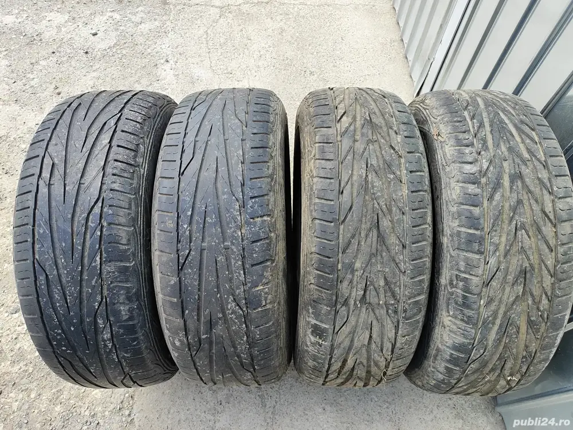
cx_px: 286
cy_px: 215
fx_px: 397
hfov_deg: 71.6
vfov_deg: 56.8
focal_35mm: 24
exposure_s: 1/150
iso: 50
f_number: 1.89
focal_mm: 5.89
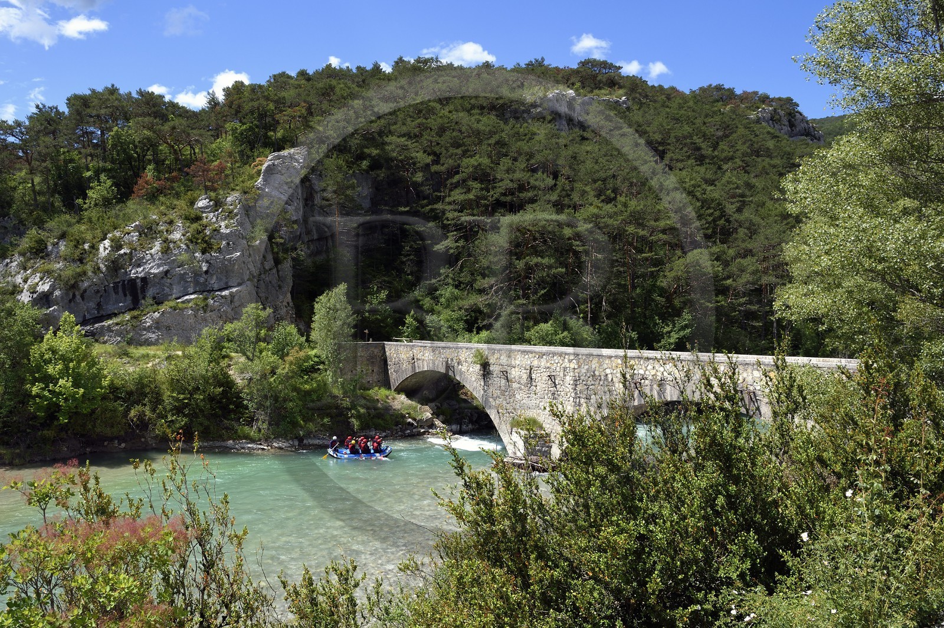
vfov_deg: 53.1
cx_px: 472
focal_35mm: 24
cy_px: 314
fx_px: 629
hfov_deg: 73.8
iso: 200
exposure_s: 1/250
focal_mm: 24
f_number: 11
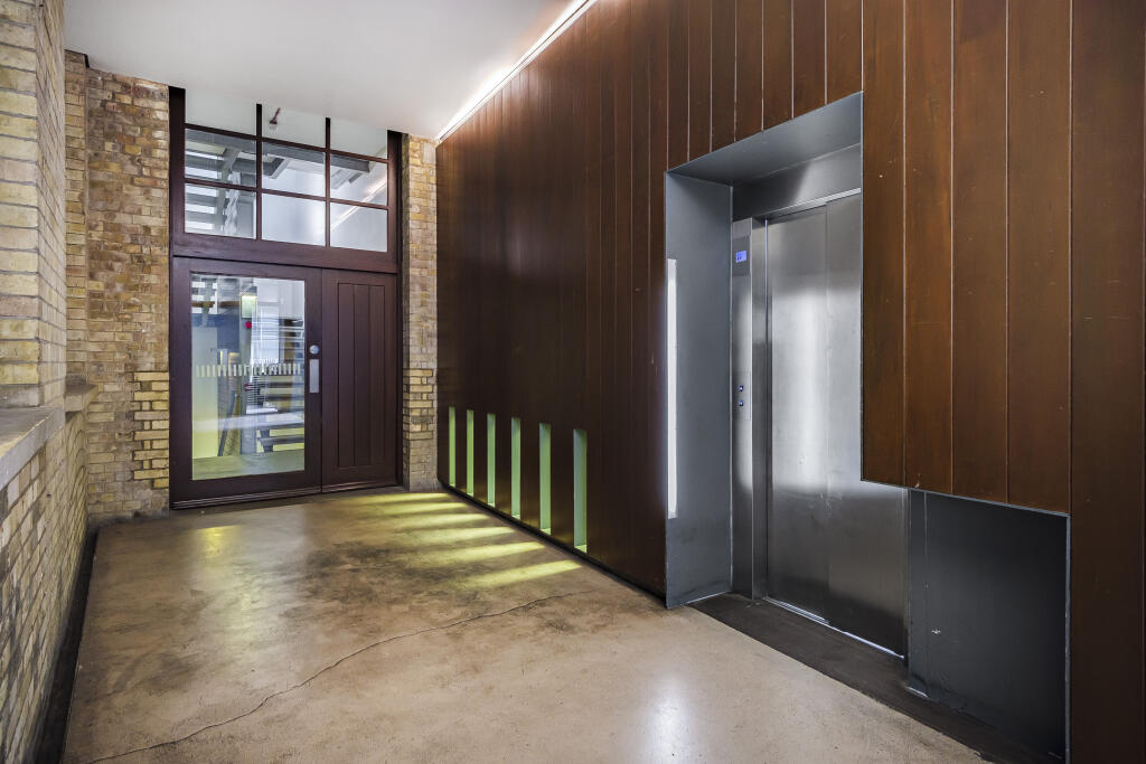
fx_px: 573
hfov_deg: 90.0
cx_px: 573
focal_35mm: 18
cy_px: 382
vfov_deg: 67.4
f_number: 5
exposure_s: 1/9
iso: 640
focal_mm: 12.3
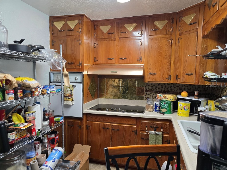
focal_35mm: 23
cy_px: 85
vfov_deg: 58.9
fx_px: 151
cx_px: 114
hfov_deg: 73.9
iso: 400
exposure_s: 1/120
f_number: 1.7
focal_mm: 6.3
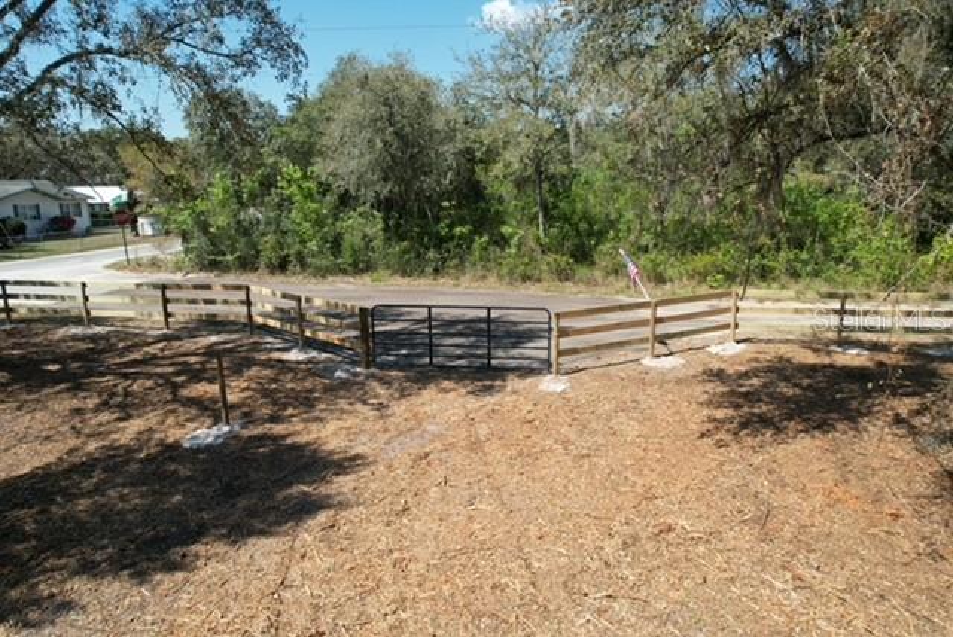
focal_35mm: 22
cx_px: 476
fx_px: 583
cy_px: 318
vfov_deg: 57.3
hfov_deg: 78.5
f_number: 2.8
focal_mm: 8.38
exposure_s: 1/1500
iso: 120
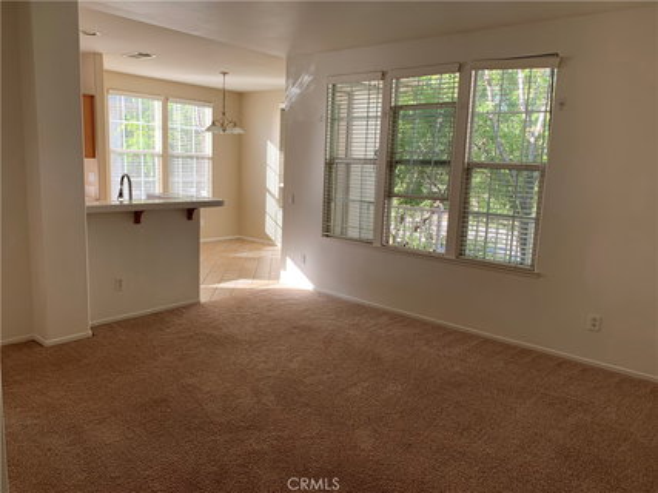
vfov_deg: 53.0
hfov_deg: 67.3
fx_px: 494
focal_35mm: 26
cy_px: 246
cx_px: 329
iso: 40
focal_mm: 4.25
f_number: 1.8
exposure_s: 1/121
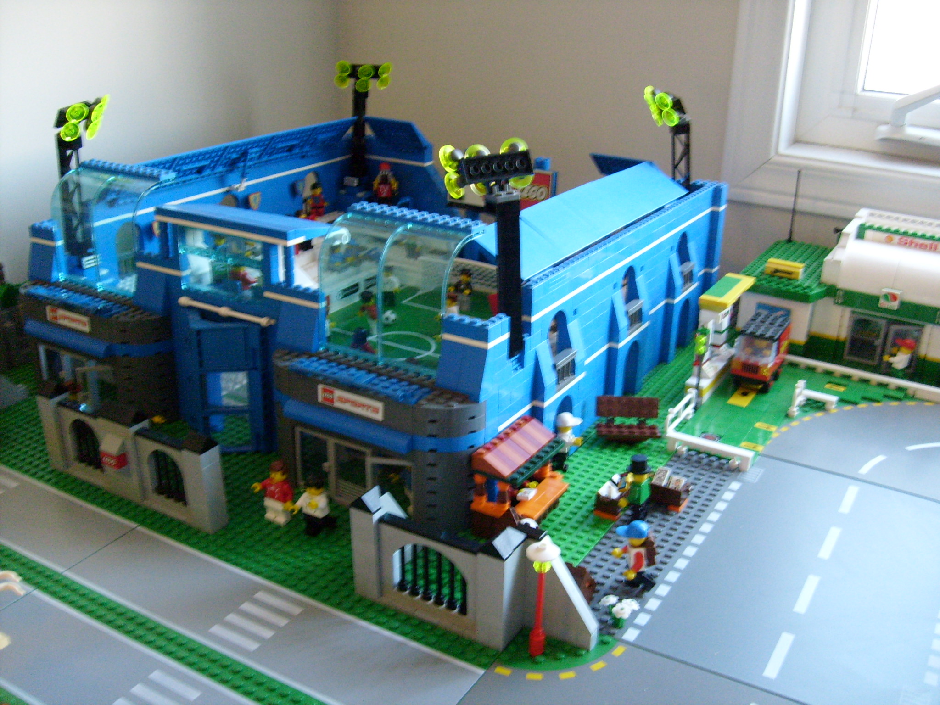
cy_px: 352
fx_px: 950
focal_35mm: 35
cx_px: 470
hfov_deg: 52.6
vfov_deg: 40.7
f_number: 2.8
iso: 200
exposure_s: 1/20
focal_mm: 5.8
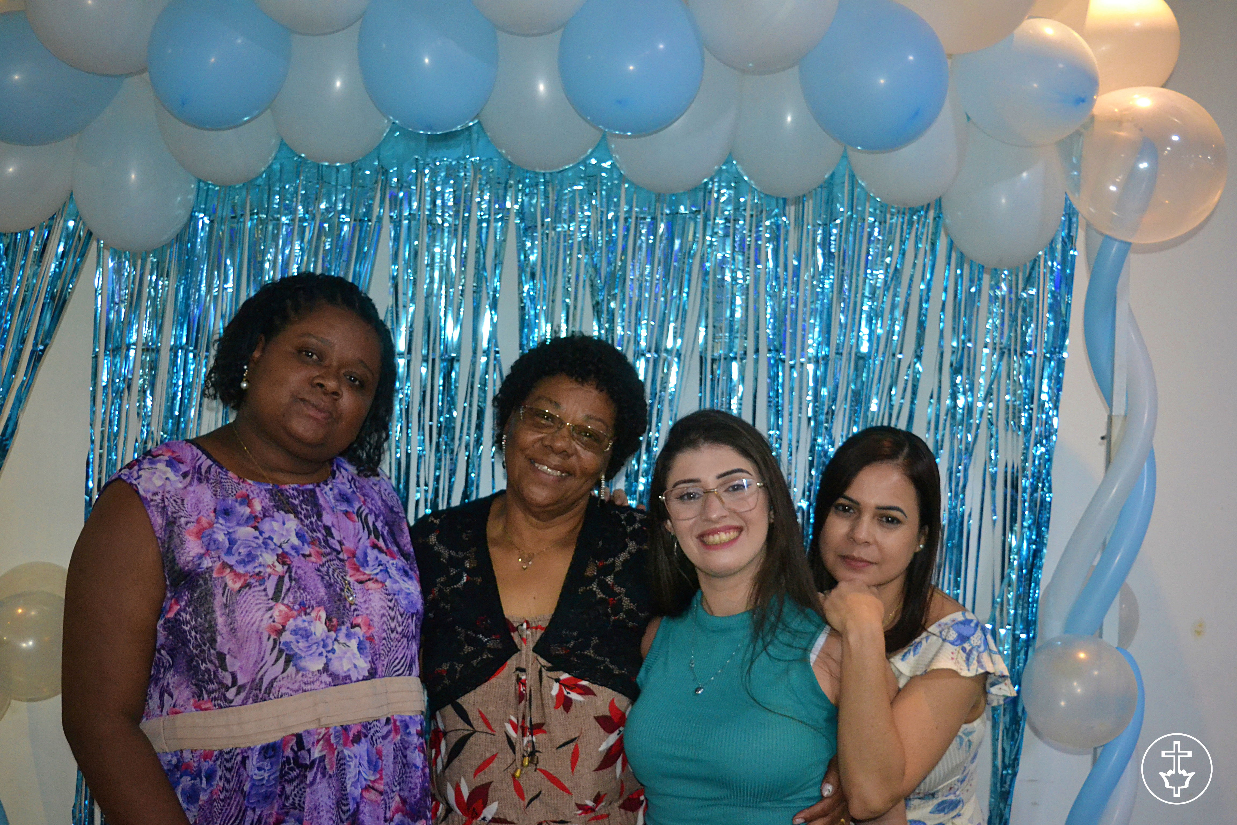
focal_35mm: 39
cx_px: 618
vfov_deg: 34.2
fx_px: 1340
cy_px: 412
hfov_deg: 49.6
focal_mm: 26
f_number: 4
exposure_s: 1/60
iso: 2500
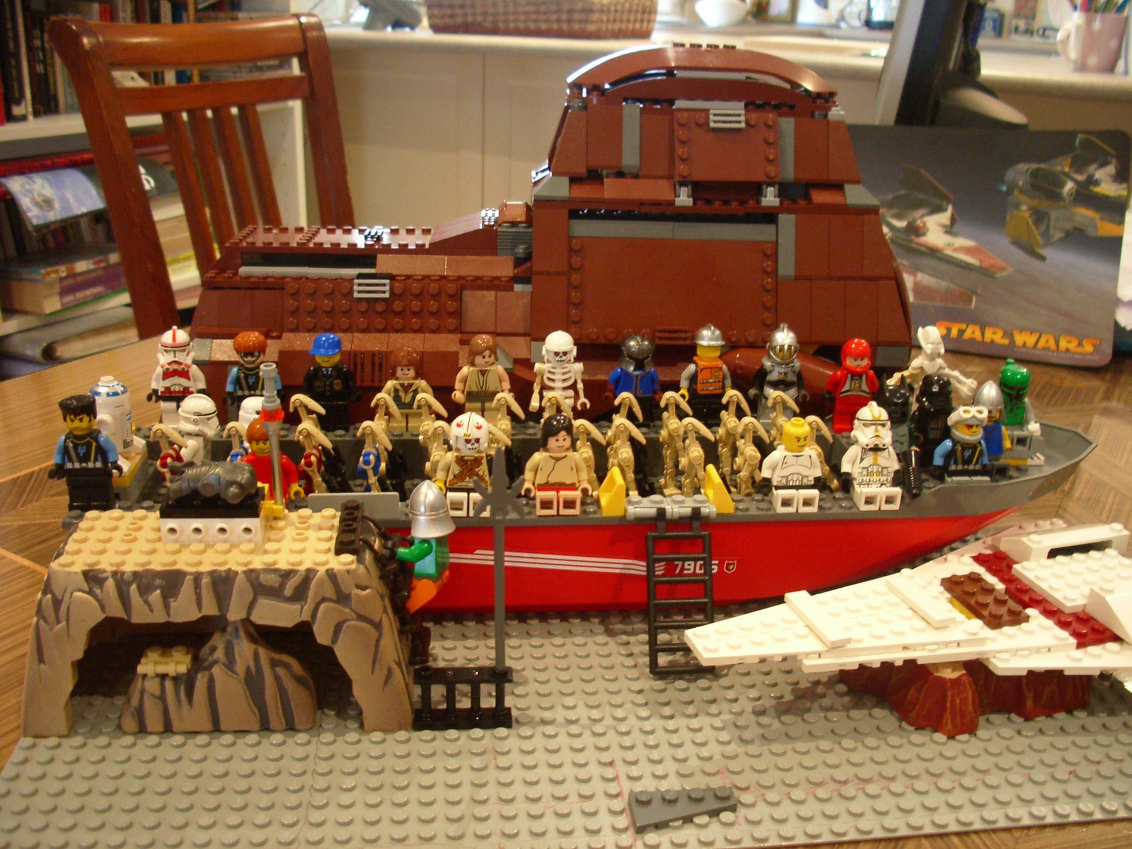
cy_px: 424
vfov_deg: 40.7
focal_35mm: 35
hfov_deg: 52.6
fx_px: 1145
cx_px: 566
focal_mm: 5.8
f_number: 2.6
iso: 200
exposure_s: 1/4
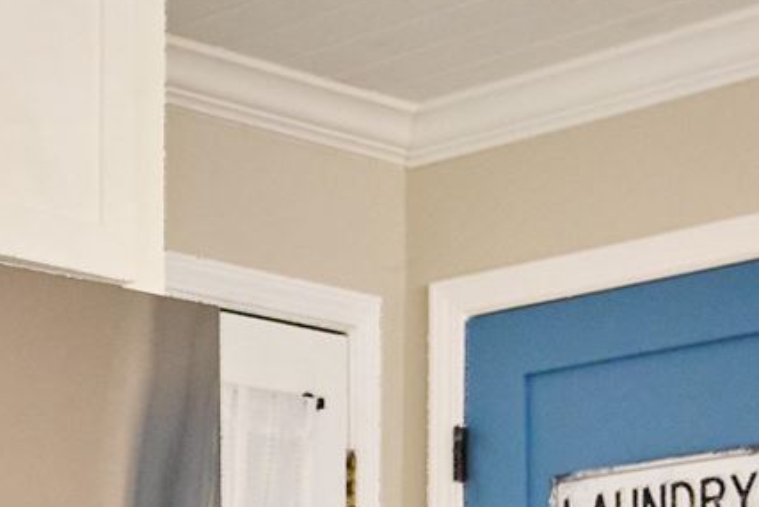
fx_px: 2425
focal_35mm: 115
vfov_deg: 11.1
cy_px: 914
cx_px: -288
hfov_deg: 16.6
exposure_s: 1/500
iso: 1600
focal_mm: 16
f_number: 3.5
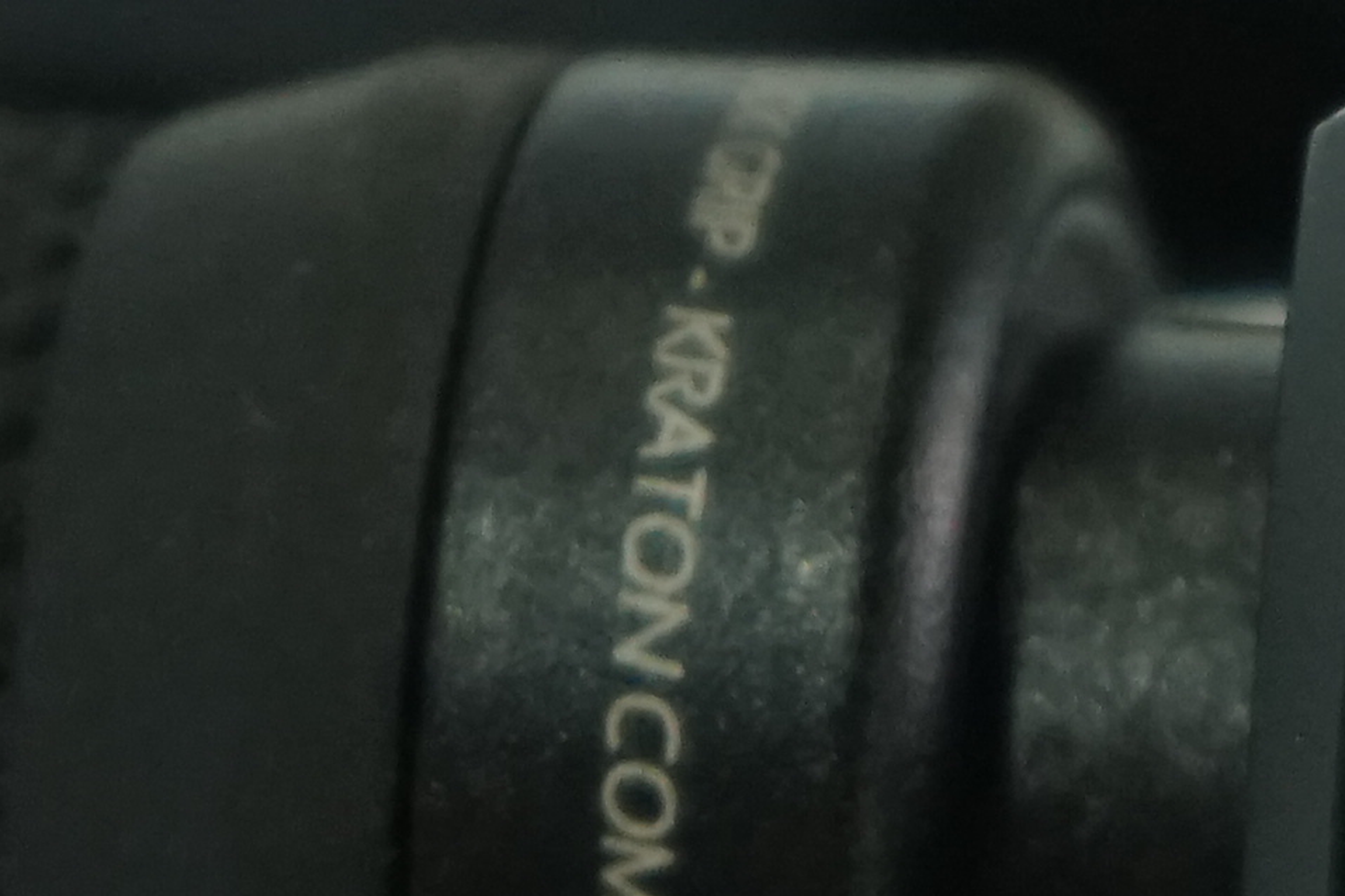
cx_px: 3232
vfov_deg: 3.1
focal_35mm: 439
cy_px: 1079
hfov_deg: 4.6
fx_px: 16400
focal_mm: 70
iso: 2000
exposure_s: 1/200
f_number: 5.6
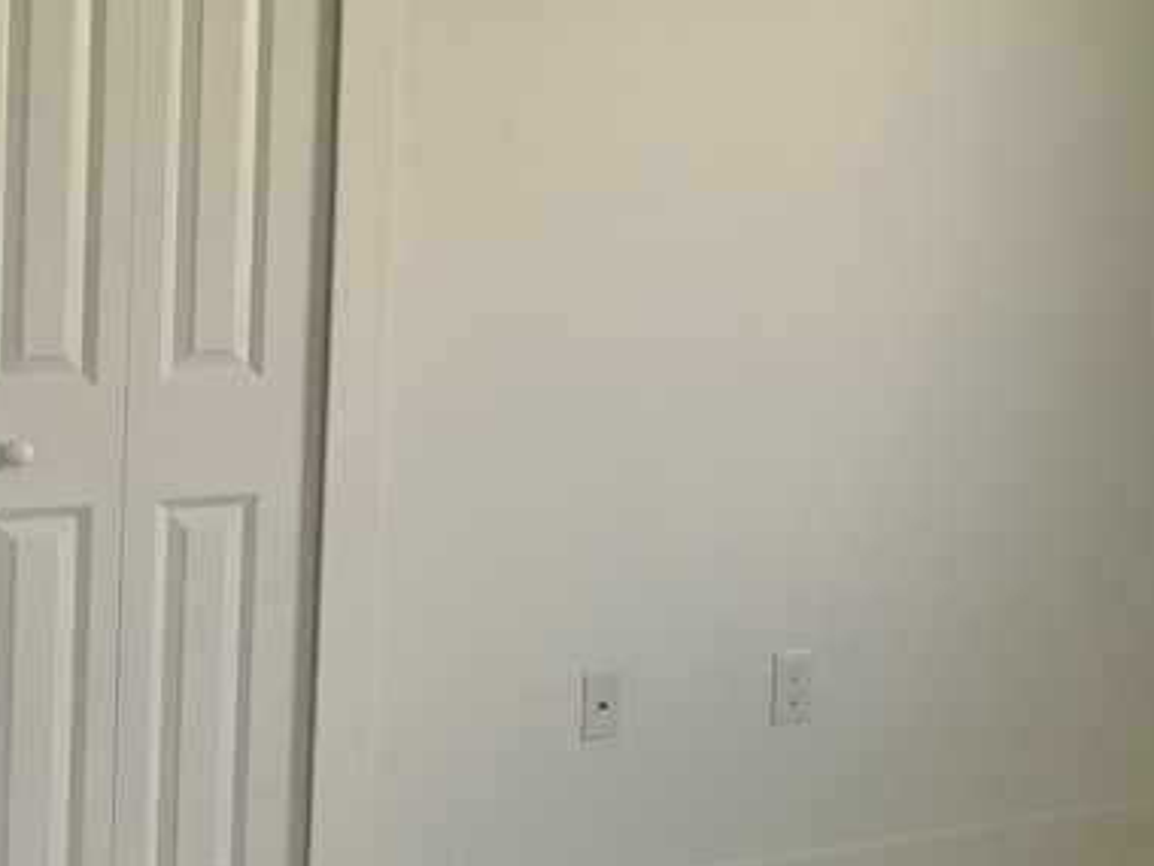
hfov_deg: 27.3
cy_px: 191
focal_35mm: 70
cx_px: 884
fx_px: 2334
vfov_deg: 20.8
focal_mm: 4.25
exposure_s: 1/121
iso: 40
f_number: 1.8
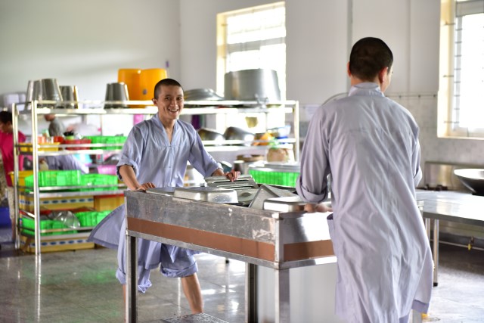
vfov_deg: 19.5
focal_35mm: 70
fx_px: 941
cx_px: 242
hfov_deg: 28.8
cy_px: 162
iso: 1250
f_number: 2.8
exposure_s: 1/80
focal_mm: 70
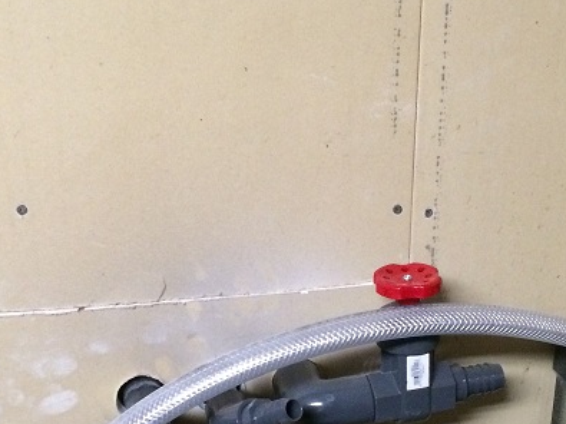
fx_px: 1013
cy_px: 297
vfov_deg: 23.5
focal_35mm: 62
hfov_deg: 31.1
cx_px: 338
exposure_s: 1/20
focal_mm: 4.12
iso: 320
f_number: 2.2
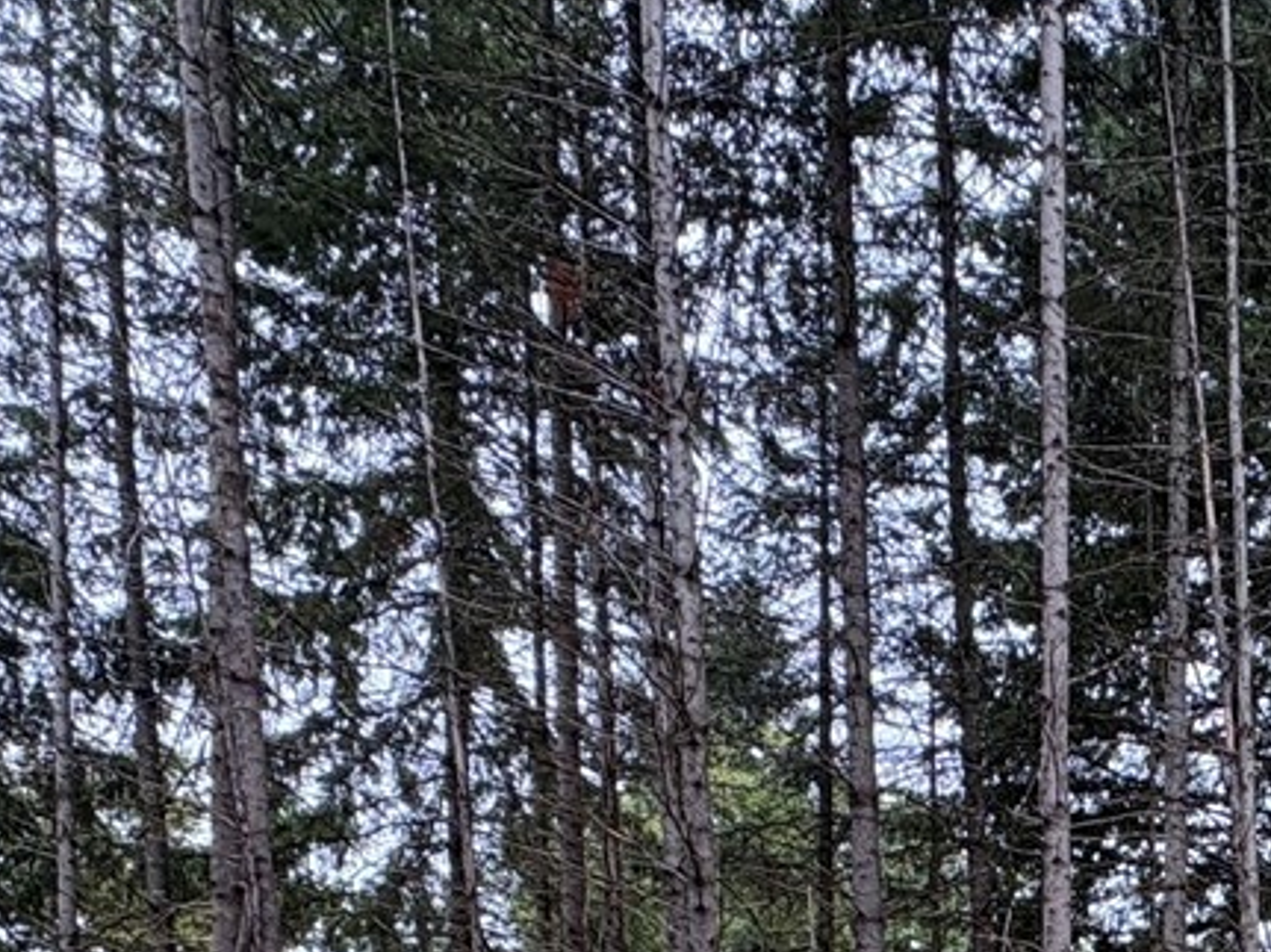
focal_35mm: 52
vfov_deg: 22.2
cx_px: 1619
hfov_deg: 30.0
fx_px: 1909
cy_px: 1494
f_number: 2.2
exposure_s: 1/124
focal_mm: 2.22
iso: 64
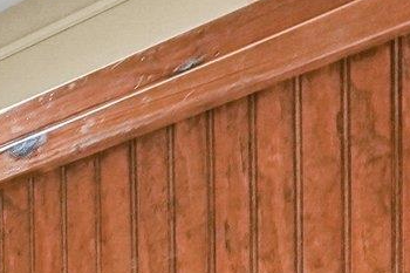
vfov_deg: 13.0
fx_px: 933
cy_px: 639
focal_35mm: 82
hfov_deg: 15.1
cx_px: -560
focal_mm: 14
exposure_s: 1/200
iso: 2500
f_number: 3.2
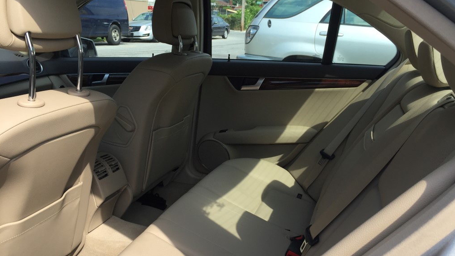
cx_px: 229
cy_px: 135
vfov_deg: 36.7
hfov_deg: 61.0
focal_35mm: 32
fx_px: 386
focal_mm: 4.15
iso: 32
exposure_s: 1/964
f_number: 2.2
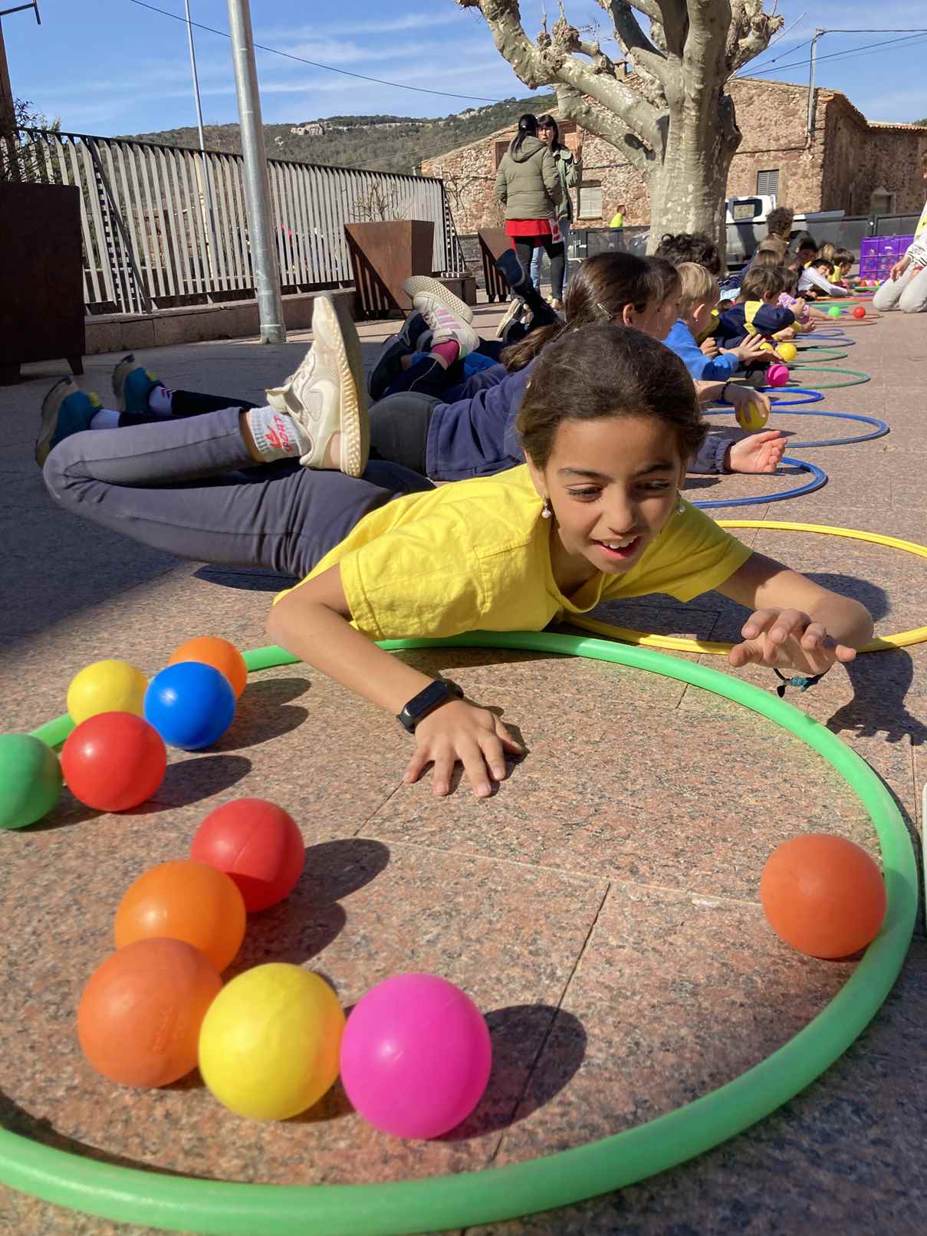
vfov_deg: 63.4
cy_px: 618
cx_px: 464
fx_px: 1000
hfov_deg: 49.7
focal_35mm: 28
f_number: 1.8
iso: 20
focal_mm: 3.99
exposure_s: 1/1600
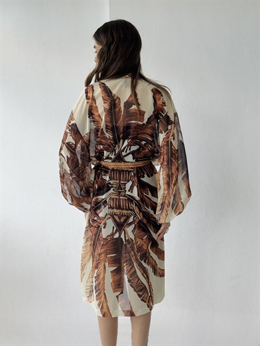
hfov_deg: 30.3
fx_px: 481
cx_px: 130
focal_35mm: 48
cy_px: 173
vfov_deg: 39.6
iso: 64
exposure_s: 1/347
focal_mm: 6.76
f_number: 1.78
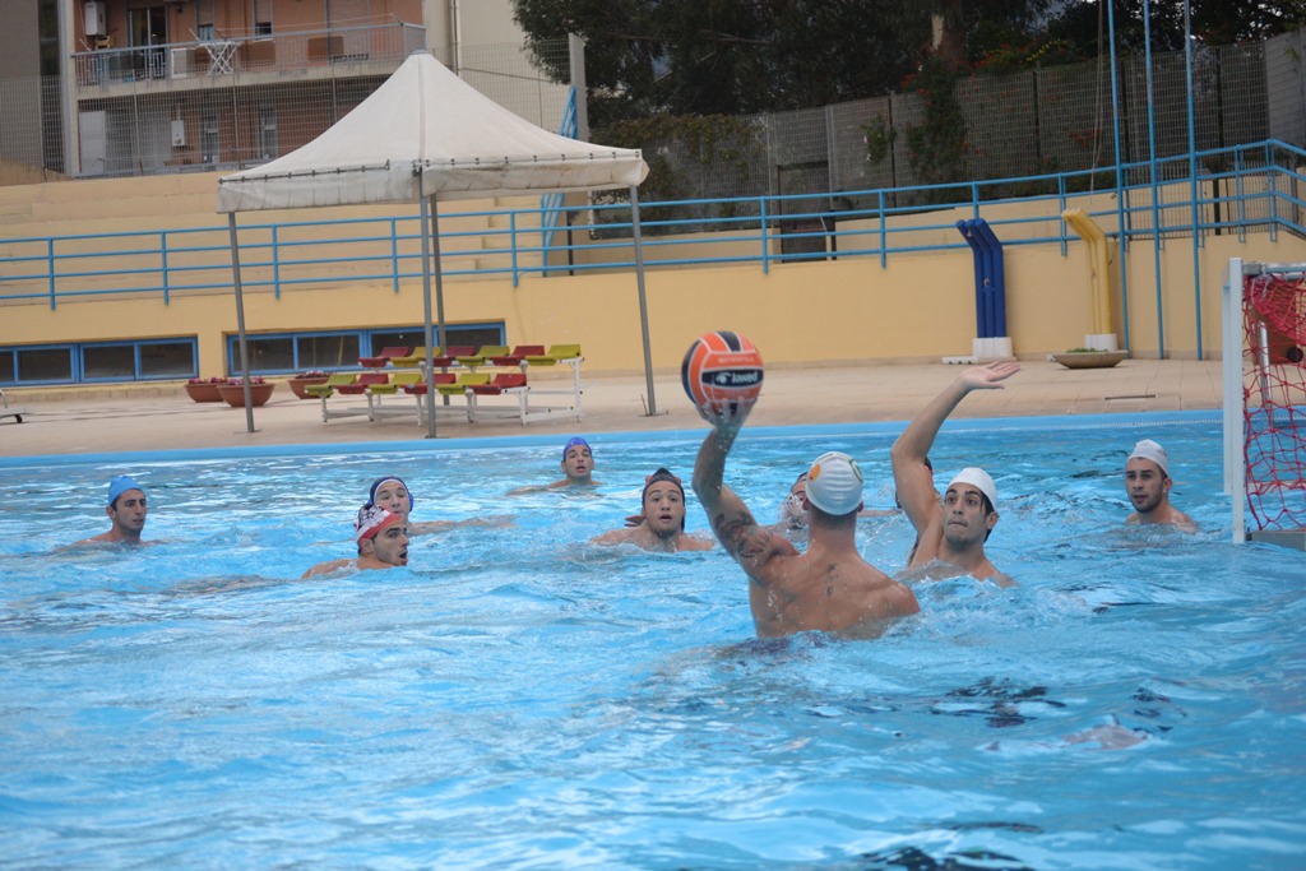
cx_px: 653
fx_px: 2993
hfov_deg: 24.6
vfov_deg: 16.6
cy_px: 436
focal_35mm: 82
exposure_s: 1/500
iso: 1100
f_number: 4
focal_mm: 55
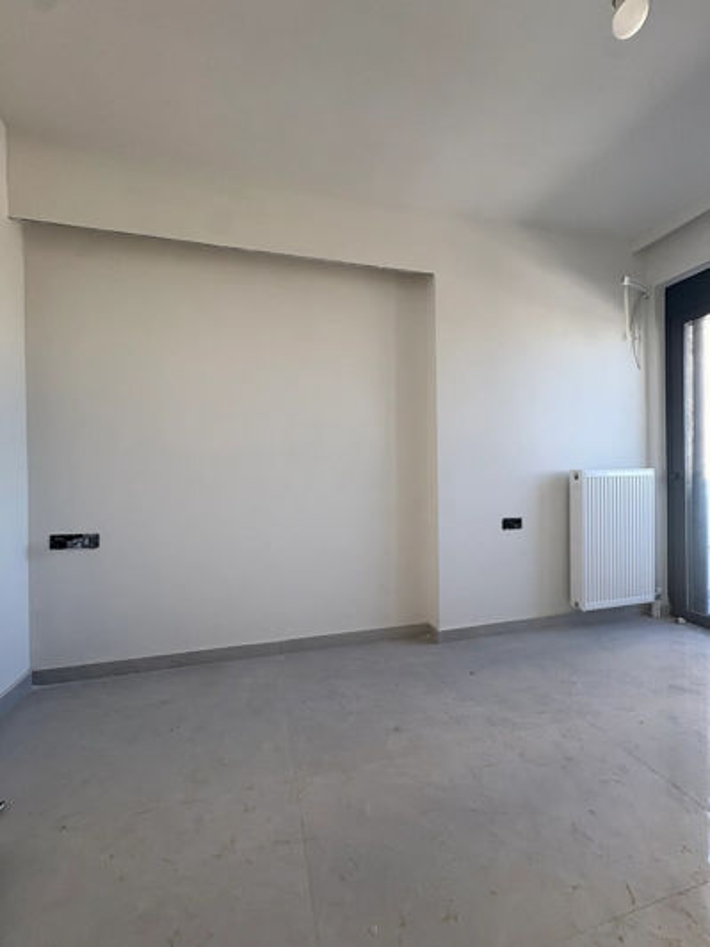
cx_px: 355
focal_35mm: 14
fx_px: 383
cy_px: 474
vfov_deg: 102.1
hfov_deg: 85.7
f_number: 2.2
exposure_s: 1/99
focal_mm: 2.22
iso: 64
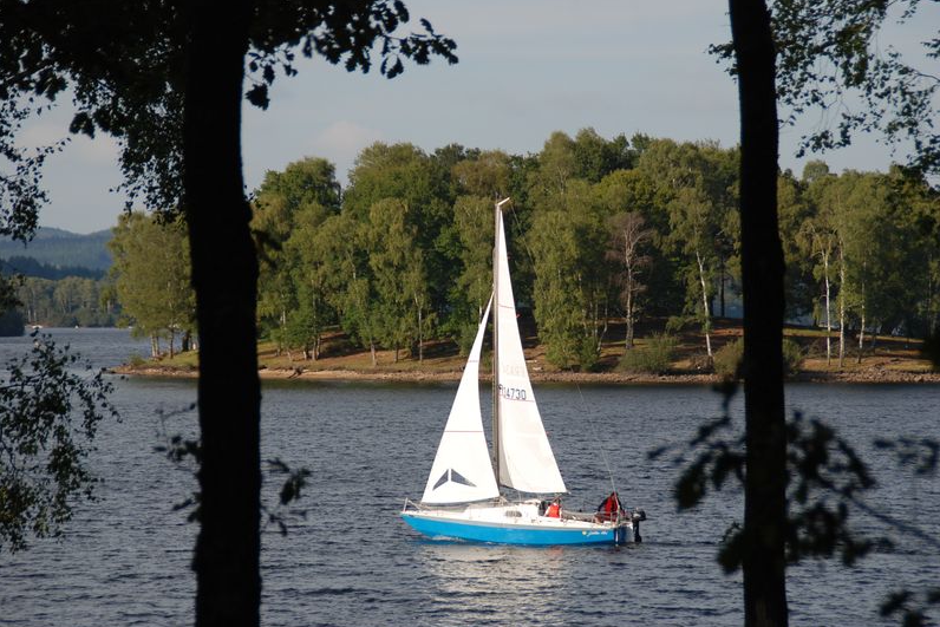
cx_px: 469
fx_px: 4022
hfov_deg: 13.3
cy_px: 314
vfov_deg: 8.9
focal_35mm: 154
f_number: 5.6
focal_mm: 102
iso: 125
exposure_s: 1/500
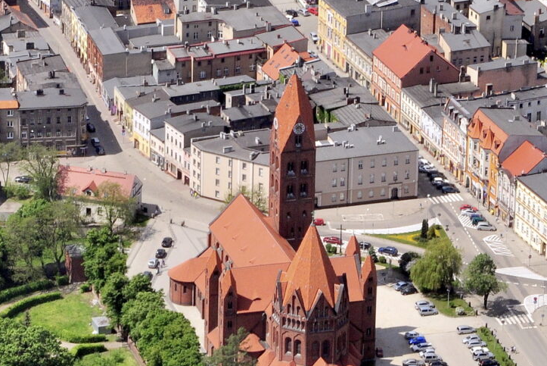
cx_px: 407
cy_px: 89
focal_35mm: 223
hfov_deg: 9.2
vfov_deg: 6.2
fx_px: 3390
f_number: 11
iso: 320
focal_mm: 70
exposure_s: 1/640
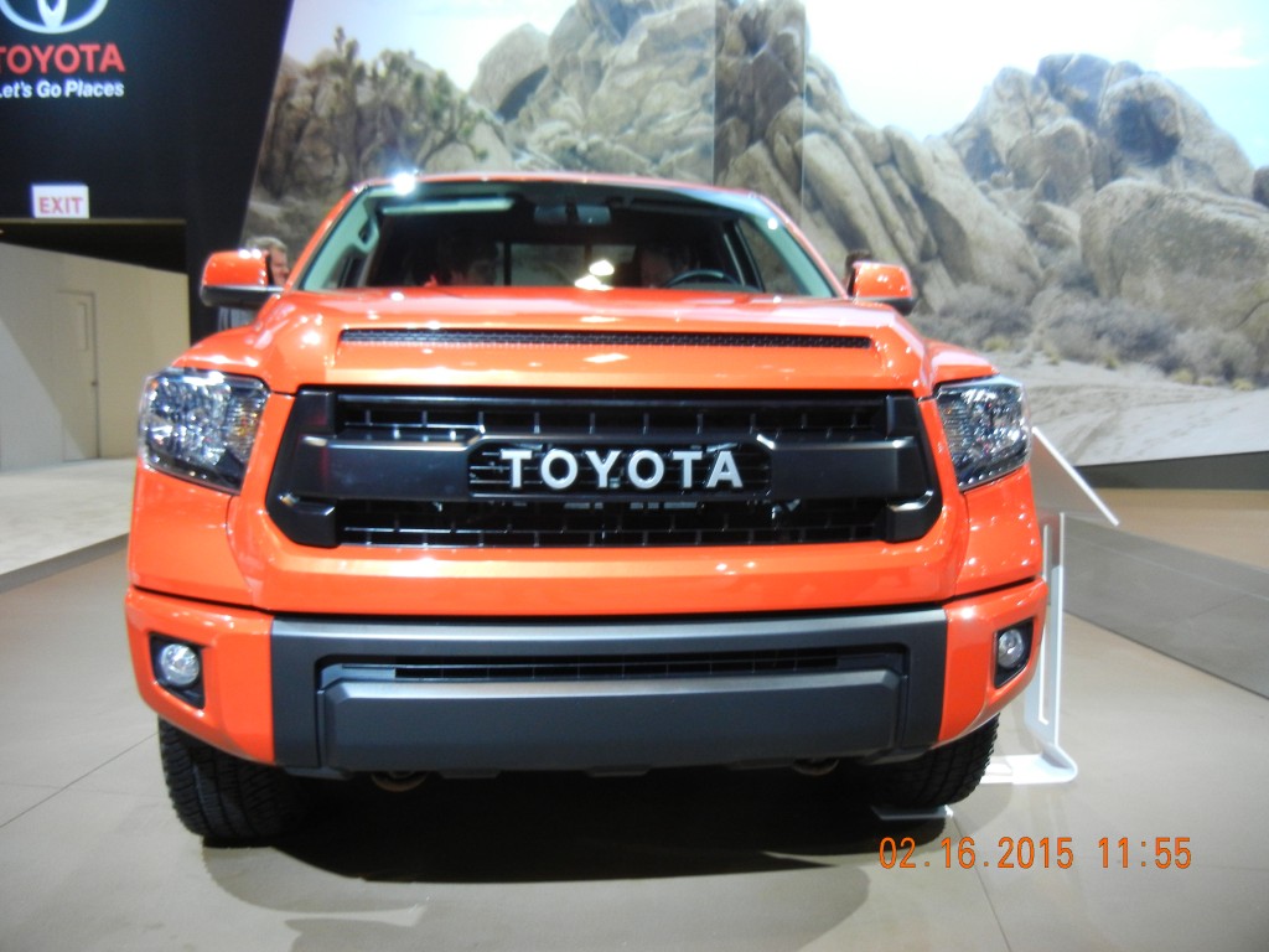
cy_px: 476
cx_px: 634
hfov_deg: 60.0
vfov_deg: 46.8
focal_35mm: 30
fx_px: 1100
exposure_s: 1/57
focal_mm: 5.4
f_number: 3.5
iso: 400
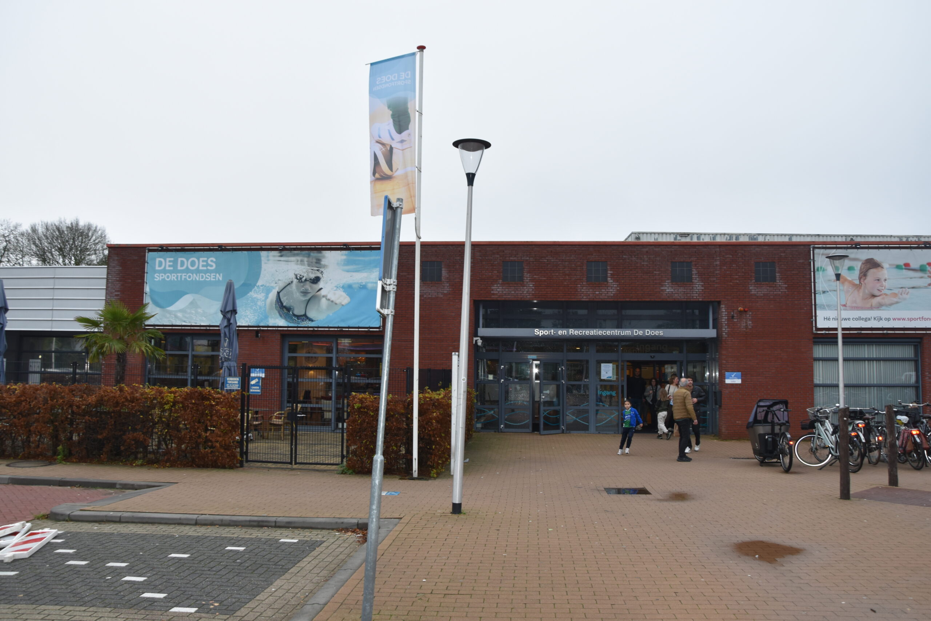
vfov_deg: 47.9
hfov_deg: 67.4
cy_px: 310
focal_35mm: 27
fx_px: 698
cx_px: 466
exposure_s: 1/125
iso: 360
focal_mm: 18
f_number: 5.6
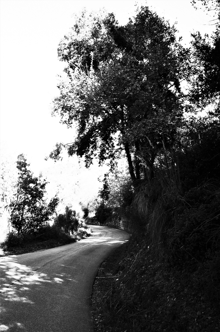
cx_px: 110
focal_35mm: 35
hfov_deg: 37.7
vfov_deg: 54.5
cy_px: 166
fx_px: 322
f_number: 5.6
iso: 100
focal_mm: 18.3
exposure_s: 1/60
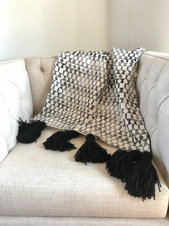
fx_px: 182
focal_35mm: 28
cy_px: 113
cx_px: 84
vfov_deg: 63.4
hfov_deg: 49.7
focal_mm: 3.99
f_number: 1.8
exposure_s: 1/15
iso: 50
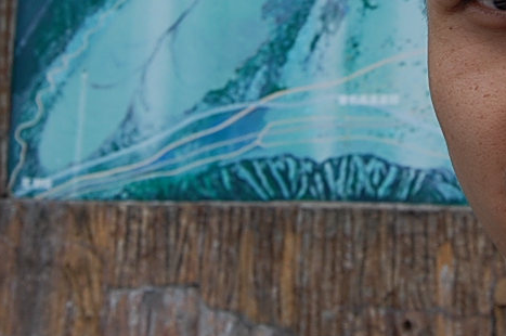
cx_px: 387
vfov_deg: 15.0
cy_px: -82
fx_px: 1221
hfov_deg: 23.2
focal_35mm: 87
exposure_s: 1/250
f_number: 8
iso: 200
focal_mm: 18
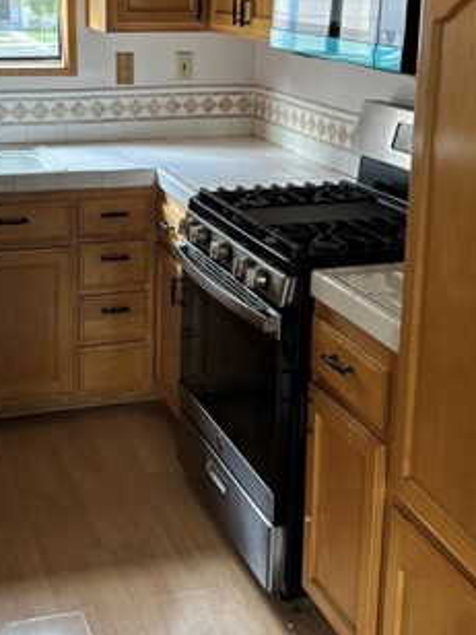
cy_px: 208
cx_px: 150
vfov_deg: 35.2
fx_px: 990
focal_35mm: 54
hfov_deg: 26.8
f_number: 1.6
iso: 160
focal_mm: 5.96
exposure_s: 1/60
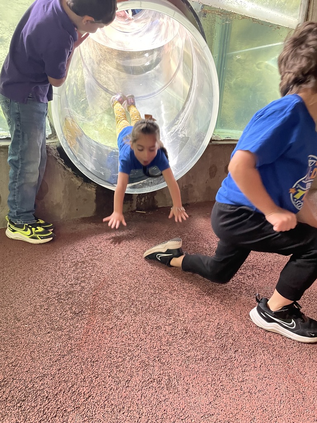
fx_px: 317
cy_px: 212
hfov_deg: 53.1
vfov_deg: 67.3
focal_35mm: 26
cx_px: 158
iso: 200
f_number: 1.6
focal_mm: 4.2
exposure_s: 1/60
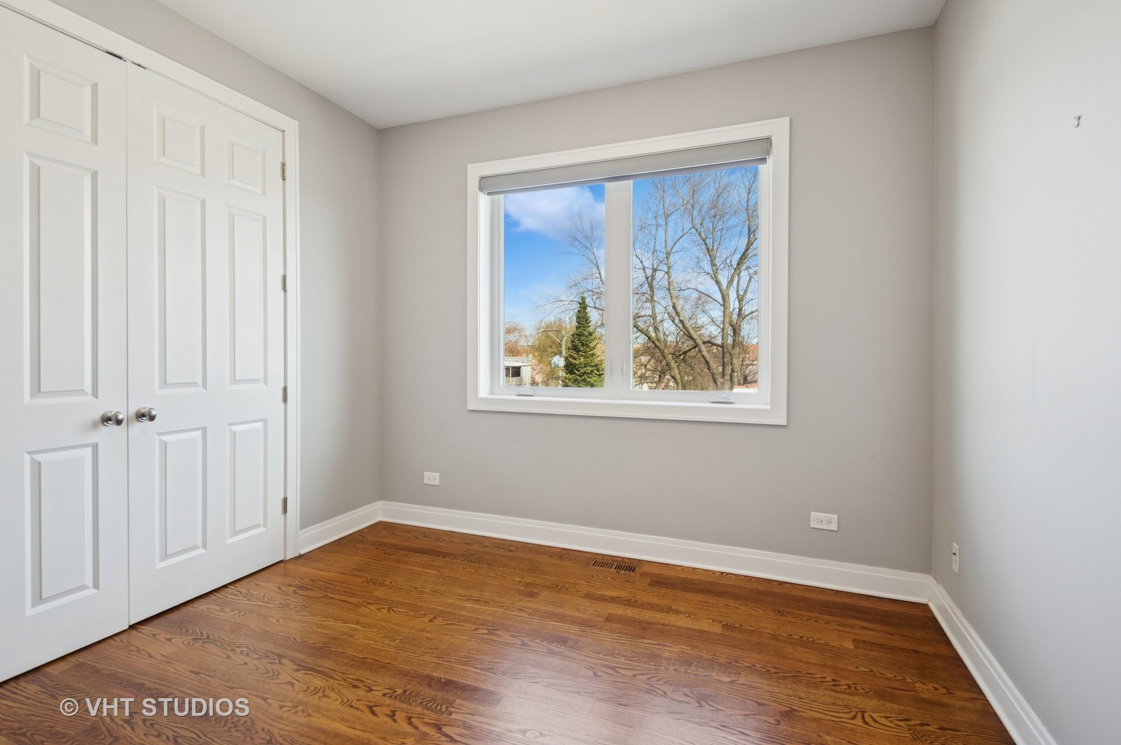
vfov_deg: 77.2
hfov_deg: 100.4
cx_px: 560
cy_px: 372
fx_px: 467
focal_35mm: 15
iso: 200
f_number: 11
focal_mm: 10
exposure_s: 1/5
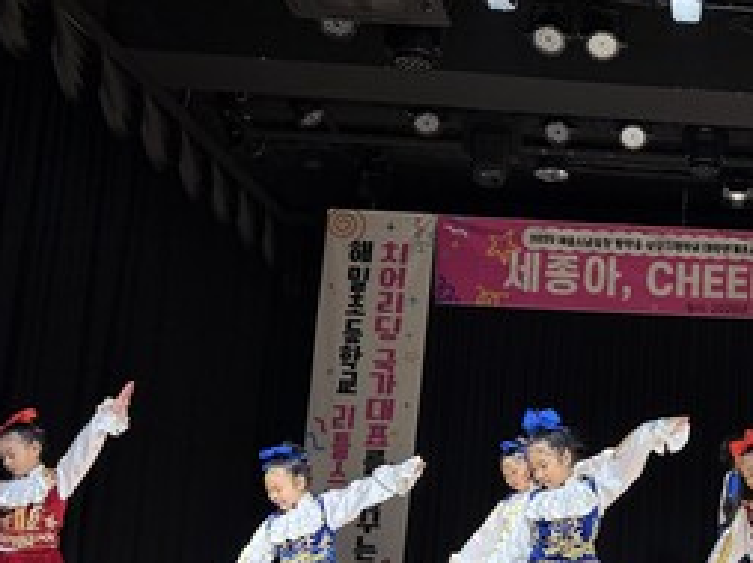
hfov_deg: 30.5
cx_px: 813
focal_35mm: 57
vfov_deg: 25.4
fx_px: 1238
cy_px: 396
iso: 200
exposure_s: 1/60
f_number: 1.78
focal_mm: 6.76
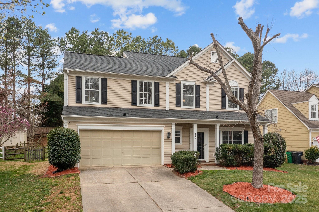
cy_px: 106
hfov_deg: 65.5
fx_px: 248
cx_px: 160
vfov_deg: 46.4
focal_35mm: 28
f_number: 4.5
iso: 100
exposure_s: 1/400
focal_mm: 10.26
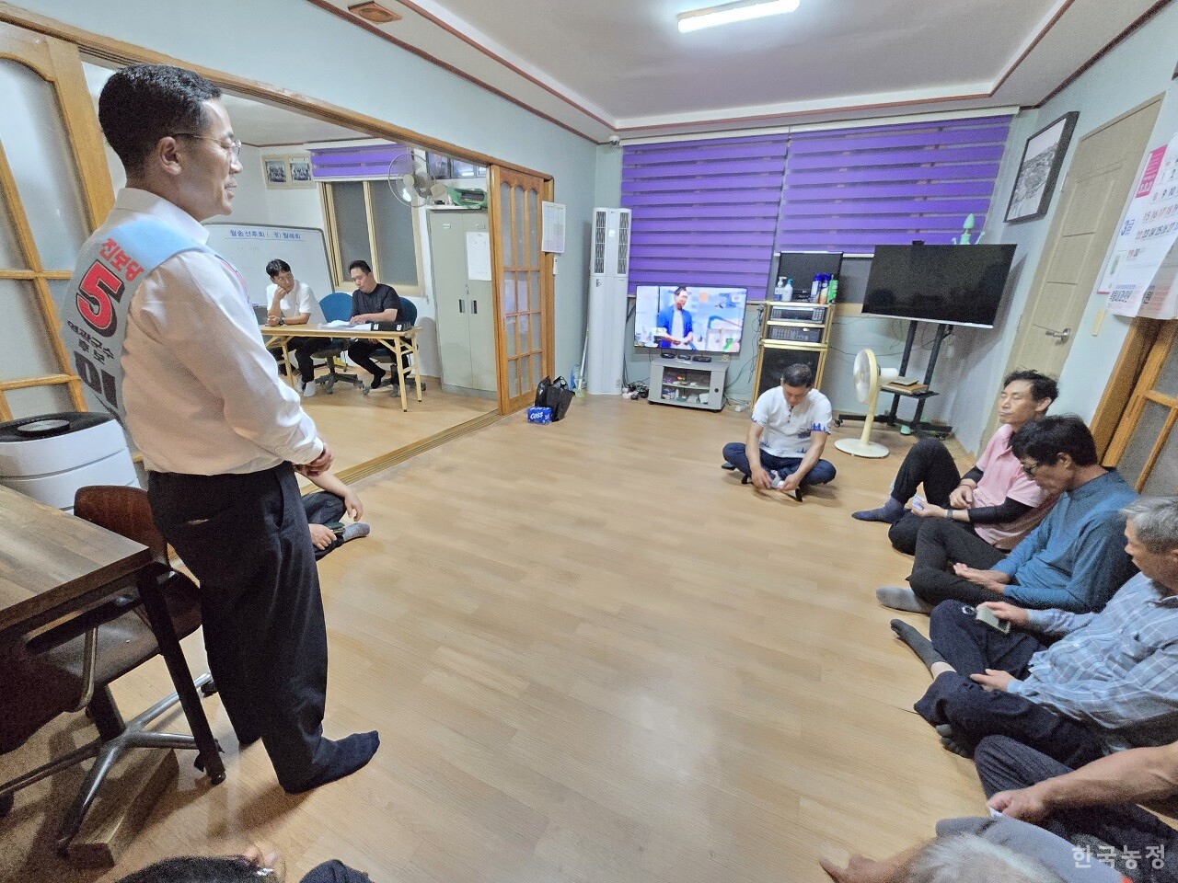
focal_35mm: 13
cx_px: 589
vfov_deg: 89.9
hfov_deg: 106.2
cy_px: 442
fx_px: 442
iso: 1000
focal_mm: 2.2
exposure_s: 1/60
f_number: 2.2
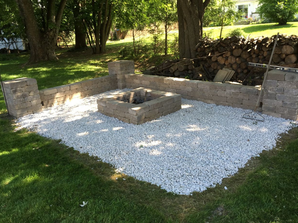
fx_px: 258
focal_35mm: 30
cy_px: 114
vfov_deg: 46.8
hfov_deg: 60.0
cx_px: 149
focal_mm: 4.15
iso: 32
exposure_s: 1/121
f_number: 2.2
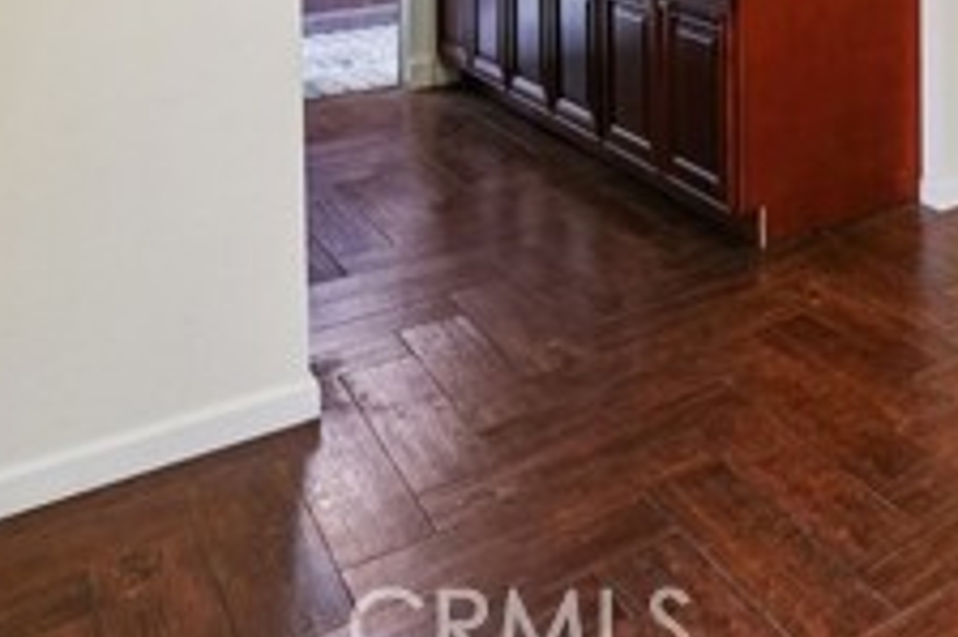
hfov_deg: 36.0
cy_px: -222
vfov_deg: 26.1
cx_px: 1142
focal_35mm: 43
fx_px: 1132
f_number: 8
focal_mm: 14.9
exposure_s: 1/60
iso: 400
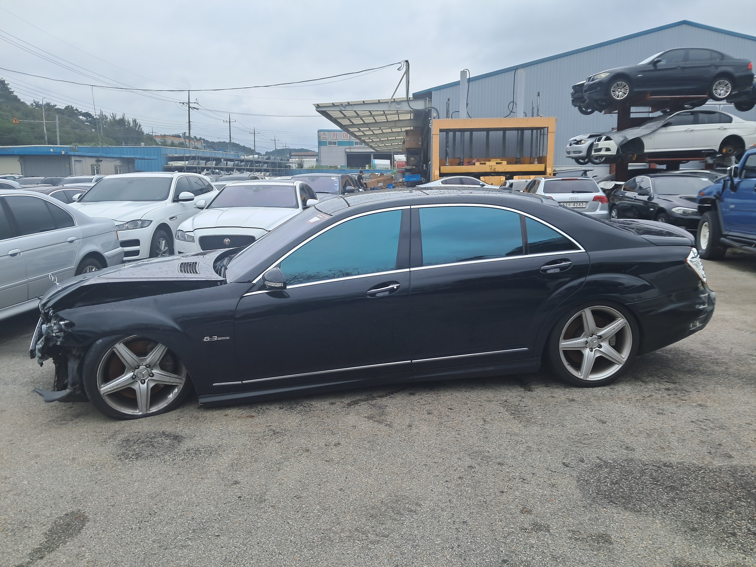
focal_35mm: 27
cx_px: 378
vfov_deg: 51.4
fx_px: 590
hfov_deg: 65.3
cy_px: 284
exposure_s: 1/420
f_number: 1.8
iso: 50
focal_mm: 4
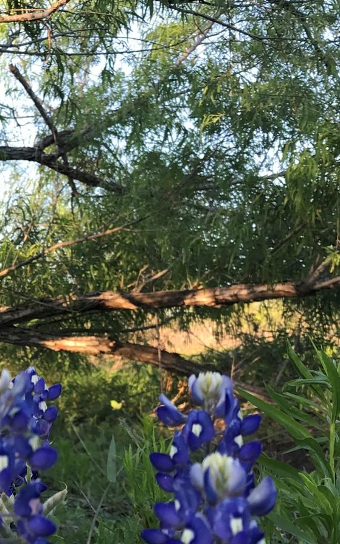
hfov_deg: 18.5
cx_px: -21
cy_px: 290
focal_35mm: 68
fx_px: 1008
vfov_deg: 30.2
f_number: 1.8
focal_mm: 3.99
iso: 20
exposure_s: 1/164
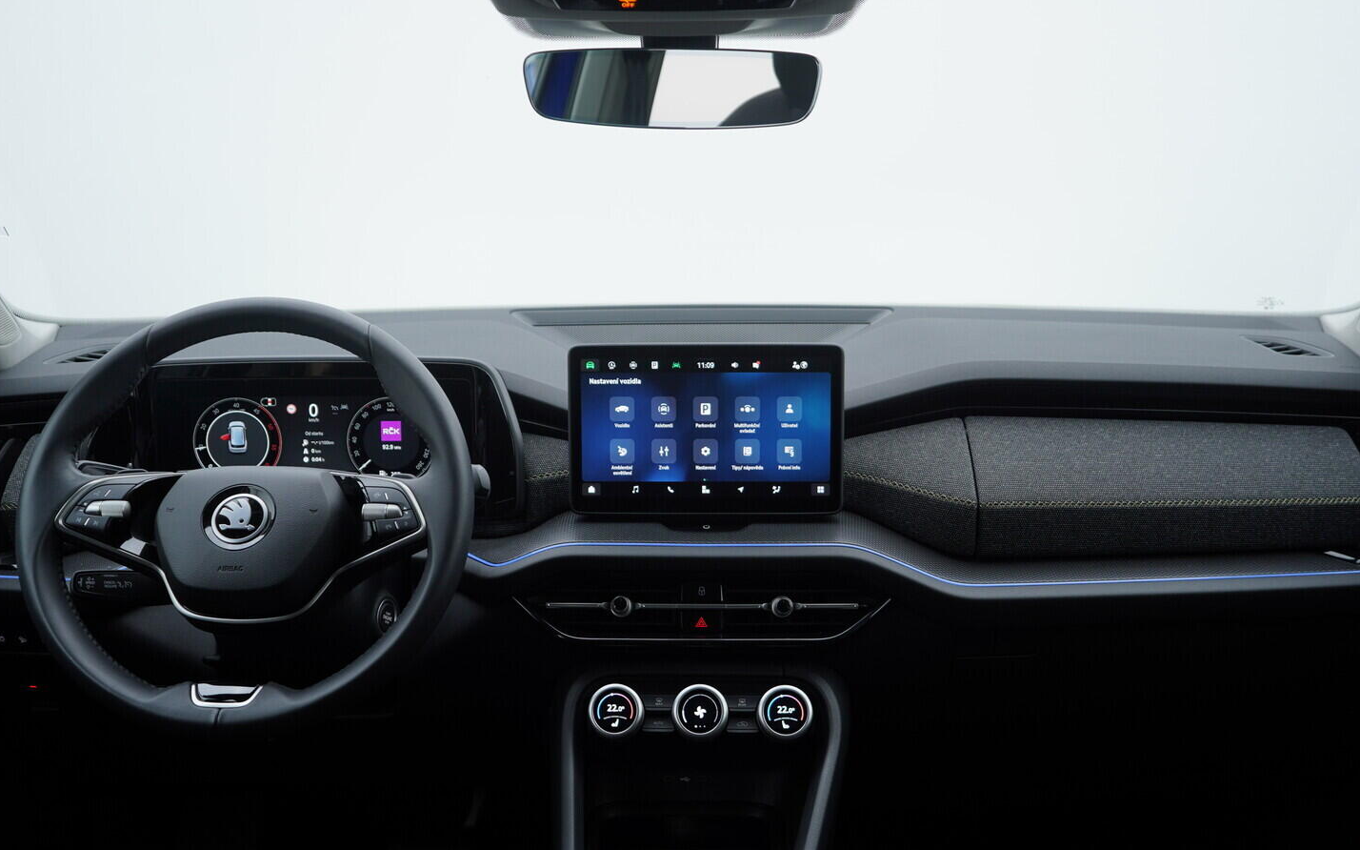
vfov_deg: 34.4
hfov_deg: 52.8
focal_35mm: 37
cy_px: 425
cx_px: 675
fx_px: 1371
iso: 125
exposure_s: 1/60
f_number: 3.5
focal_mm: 24
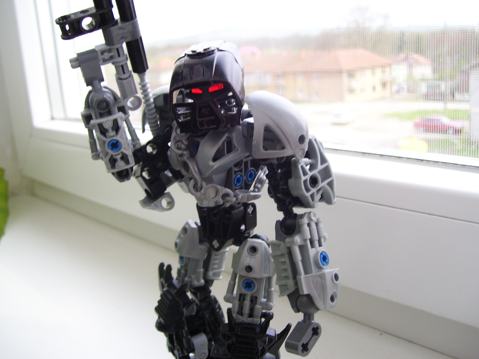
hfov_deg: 50.1
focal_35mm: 37
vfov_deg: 38.7
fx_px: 512
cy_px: 180
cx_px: 240
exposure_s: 1/90
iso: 80
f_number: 2.7
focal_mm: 6
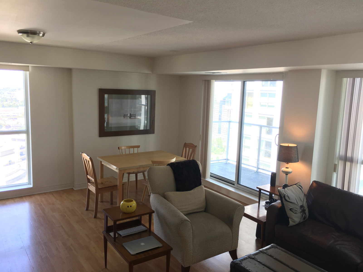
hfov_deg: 61.7
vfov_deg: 48.2
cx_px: 182
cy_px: 136
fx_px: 304
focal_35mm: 29
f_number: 2.2
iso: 32
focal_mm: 4.15
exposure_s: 1/40
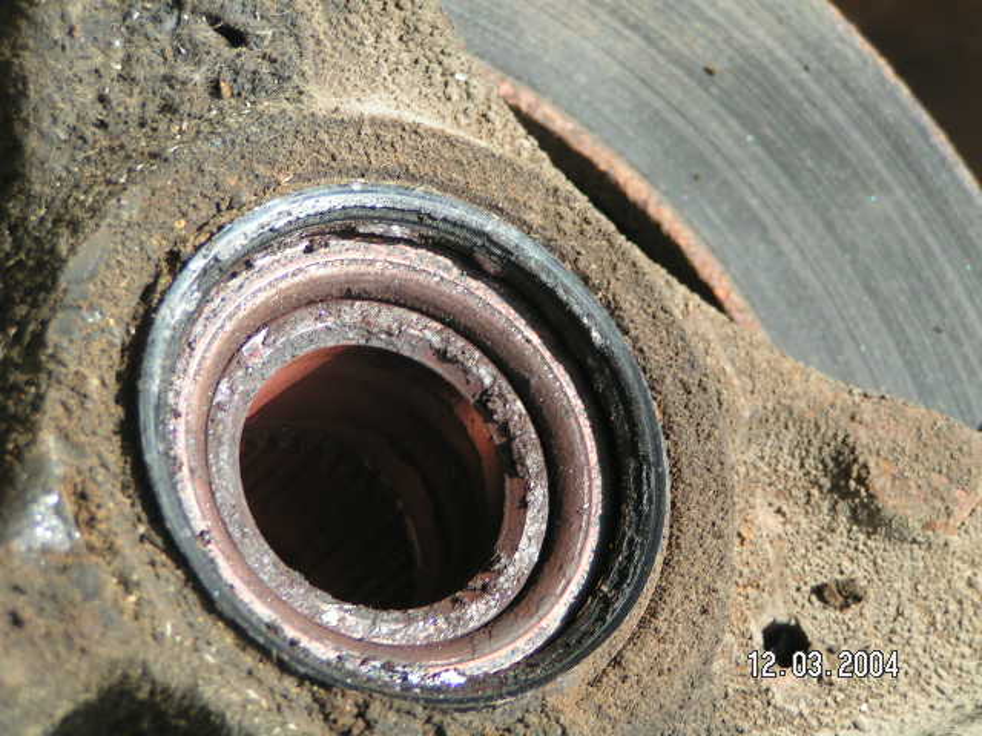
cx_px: 491
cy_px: 368
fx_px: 4879
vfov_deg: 8.6
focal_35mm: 172
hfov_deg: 11.5
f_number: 3.5
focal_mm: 26.3
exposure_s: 1/200
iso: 50
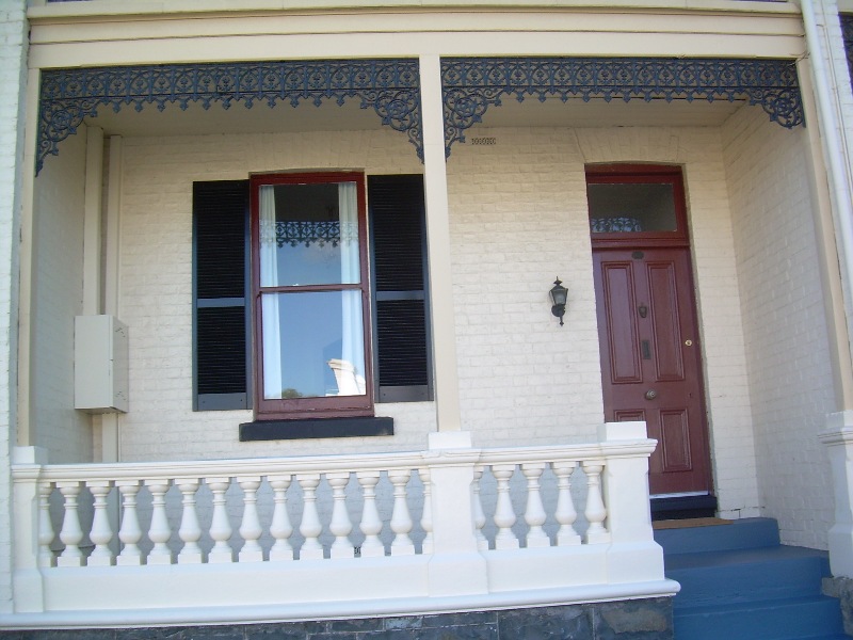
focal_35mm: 38
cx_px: 426
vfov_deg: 37.7
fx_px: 936
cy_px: 320
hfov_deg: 49.0
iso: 50
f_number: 2.8
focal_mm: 6.3
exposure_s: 1/229
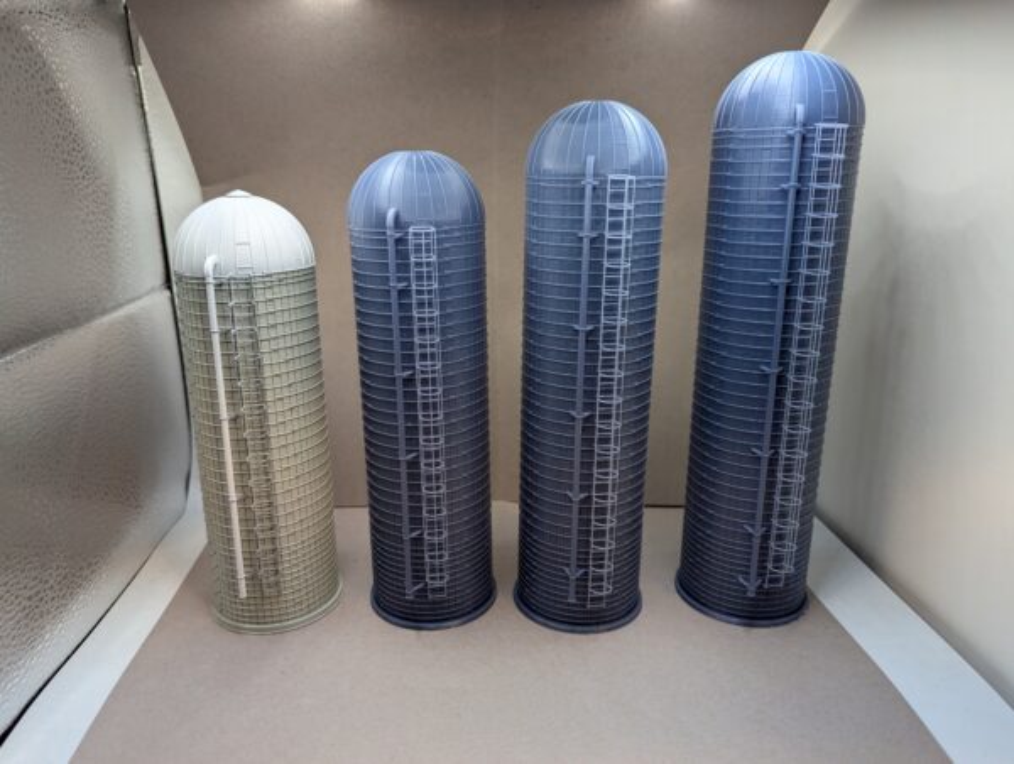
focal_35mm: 24
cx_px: 507
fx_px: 704
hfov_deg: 71.5
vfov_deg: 57.0
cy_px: 382
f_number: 1.85
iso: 142
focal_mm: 6.81
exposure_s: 1/262
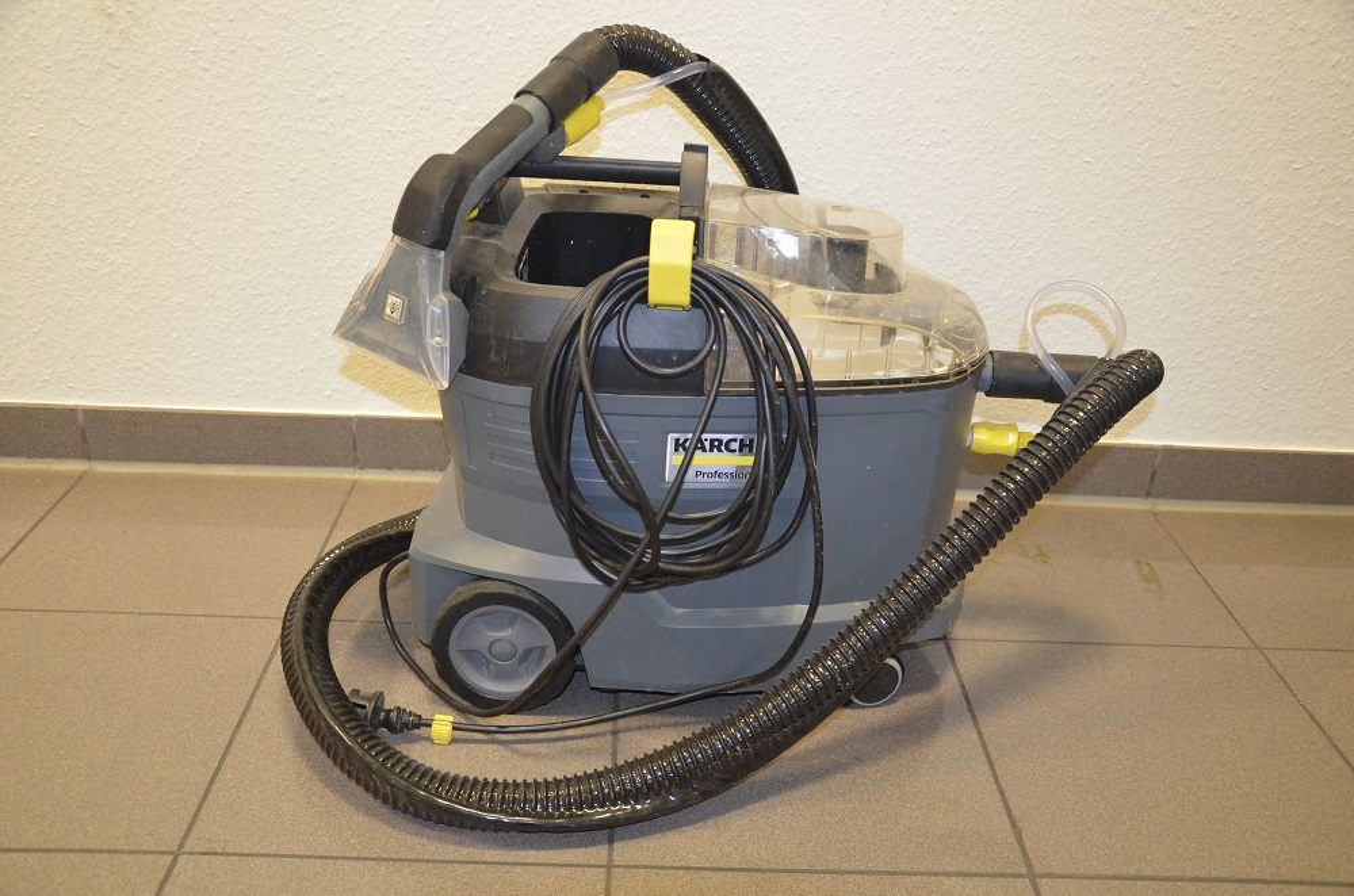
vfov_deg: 39.8
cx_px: 677
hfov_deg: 57.3
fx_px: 1238
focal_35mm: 33
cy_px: 448
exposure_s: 1/60
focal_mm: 22
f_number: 3.8
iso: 3200
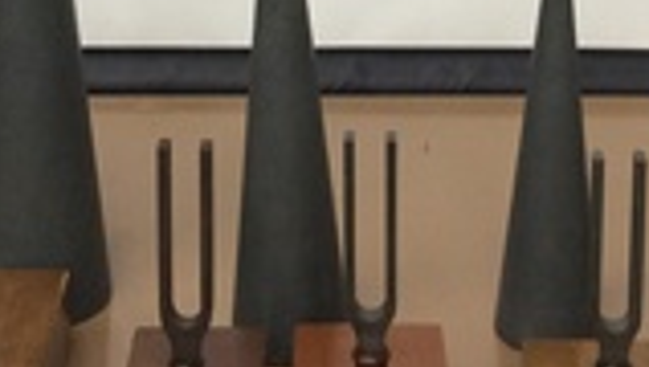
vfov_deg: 11.2
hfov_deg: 20.3
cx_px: 310
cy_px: -165
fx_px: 1810
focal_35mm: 105
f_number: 2.4
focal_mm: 3.3
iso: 80
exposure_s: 1/25
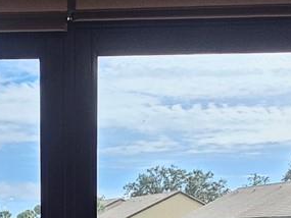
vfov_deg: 17.3
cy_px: 365
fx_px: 614
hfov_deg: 25.7
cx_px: 18
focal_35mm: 73
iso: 50
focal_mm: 2.2
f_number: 2.2
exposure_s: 1/204
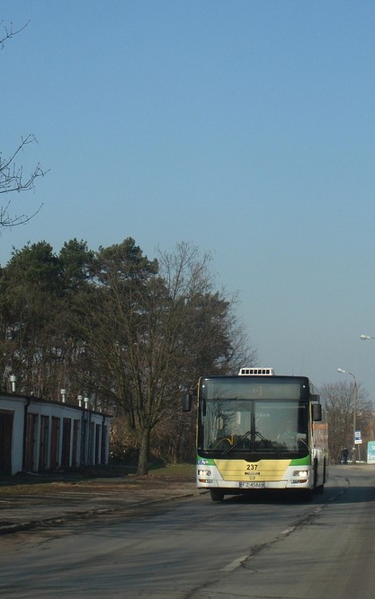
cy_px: 302
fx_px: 1357
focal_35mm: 83
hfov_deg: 15.7
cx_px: 201
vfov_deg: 24.9
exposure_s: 1/500
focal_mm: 10.43
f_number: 4.5
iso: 100
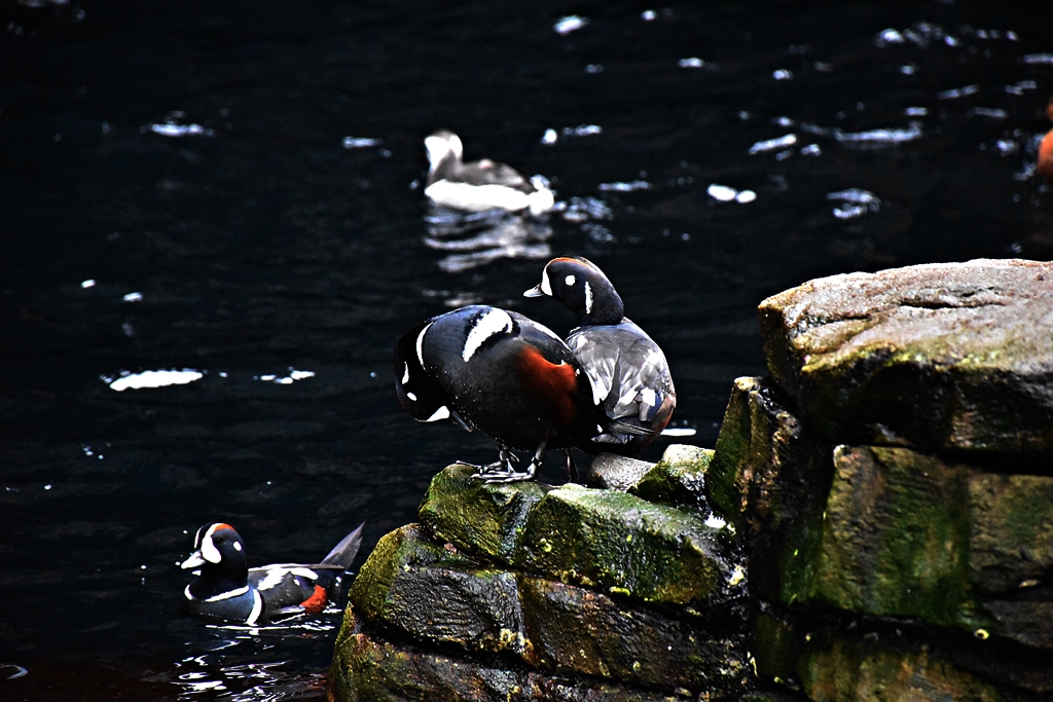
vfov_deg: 6.5
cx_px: 526
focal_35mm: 210
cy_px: 351
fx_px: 6143
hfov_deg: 9.8
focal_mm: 140
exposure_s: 1/400
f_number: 5.6
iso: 12800
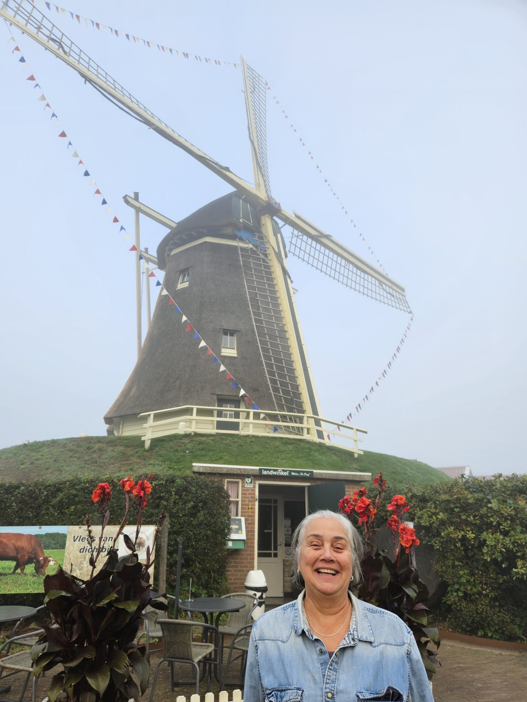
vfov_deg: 73.9
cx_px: 264
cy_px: 351
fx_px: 467
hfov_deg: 58.9
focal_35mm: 23
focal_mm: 5.4
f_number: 1.8
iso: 25
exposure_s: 1/423
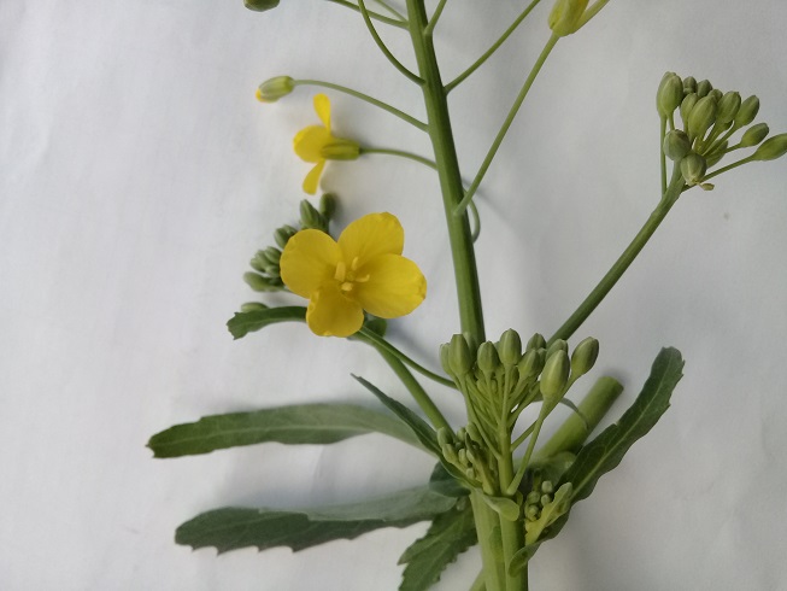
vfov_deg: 45.5
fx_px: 705
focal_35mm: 31
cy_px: 296
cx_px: 394
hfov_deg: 58.3
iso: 80
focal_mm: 3.3
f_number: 2.2
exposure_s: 1/33
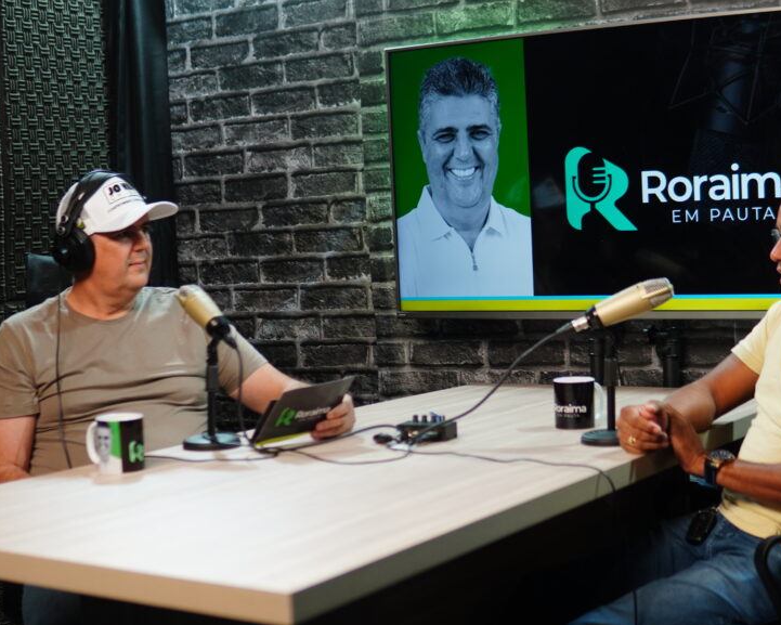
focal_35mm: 60
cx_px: 465
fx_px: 1387
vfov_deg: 25.4
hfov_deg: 31.4
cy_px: 334
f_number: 1.6
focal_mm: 30
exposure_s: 1/250
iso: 160
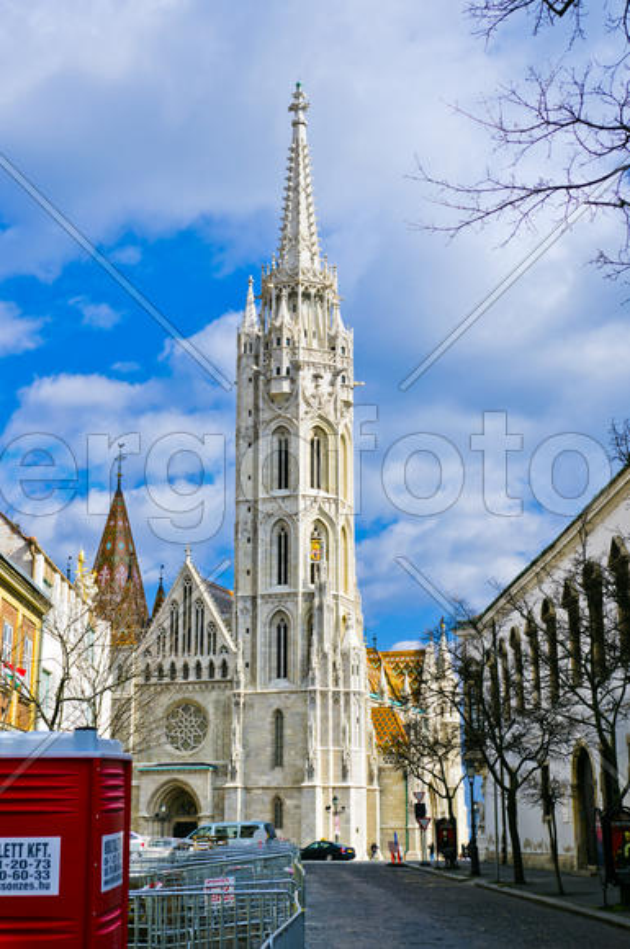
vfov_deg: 38.9
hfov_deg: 26.4
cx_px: 315
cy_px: 474
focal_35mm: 51
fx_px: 1343
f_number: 3.8
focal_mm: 34
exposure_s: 1/1500
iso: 100
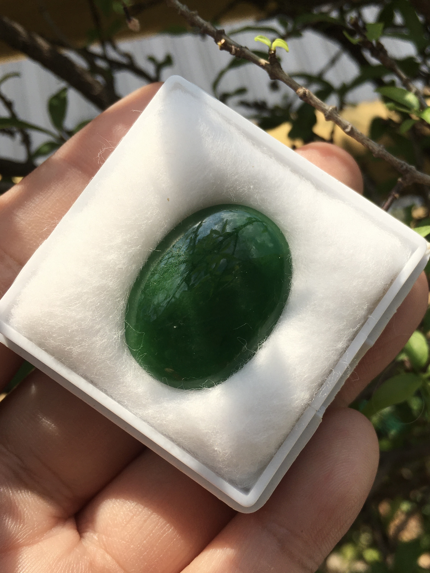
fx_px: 480
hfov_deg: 48.2
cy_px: 286
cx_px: 215
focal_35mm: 29
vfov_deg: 61.7
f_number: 2.2
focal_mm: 4.15
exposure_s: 1/1570
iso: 25
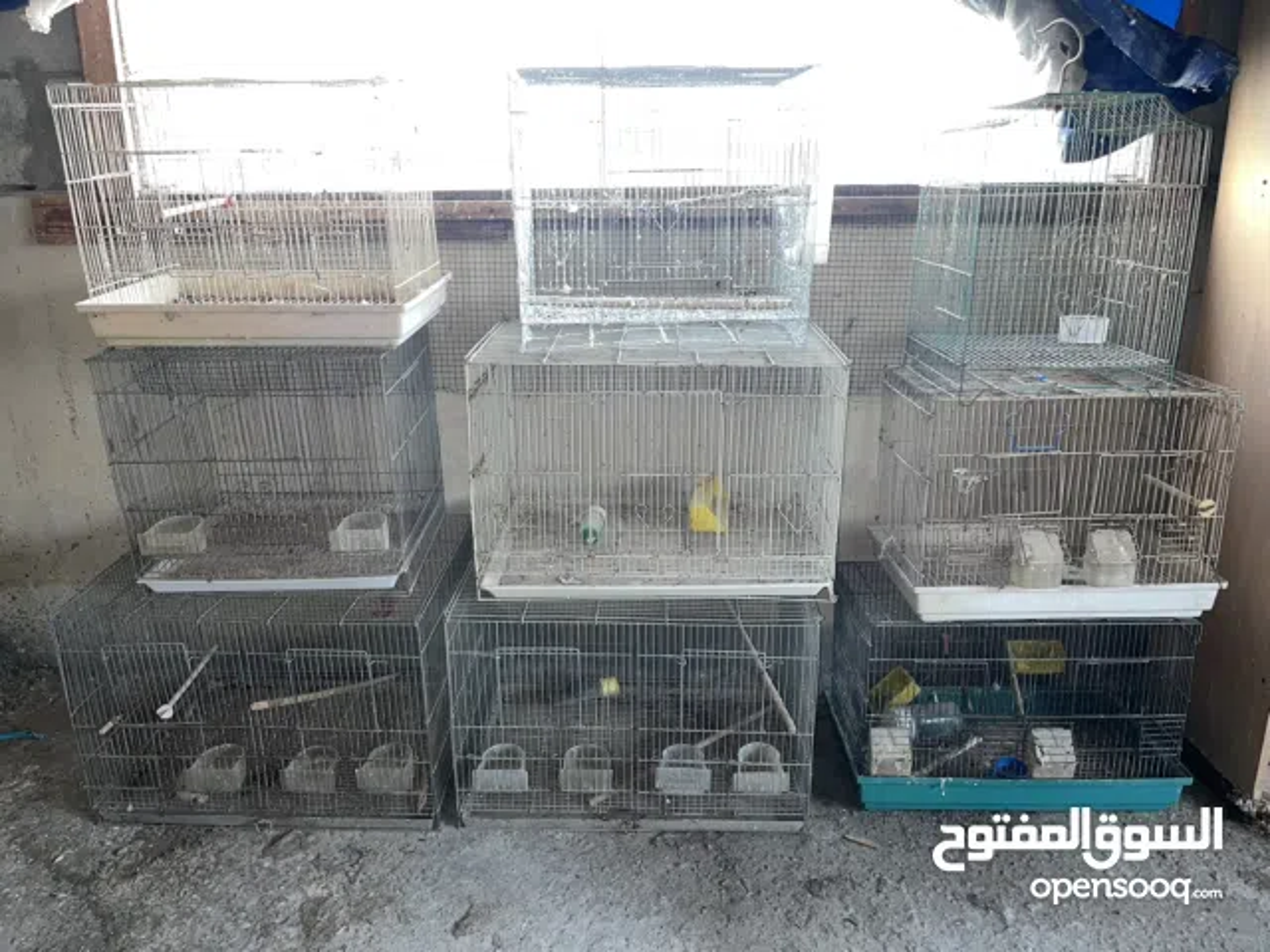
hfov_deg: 67.3
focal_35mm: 26
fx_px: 954
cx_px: 635
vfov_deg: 53.1
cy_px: 476
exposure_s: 1/17
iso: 100
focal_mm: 5.1
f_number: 1.6
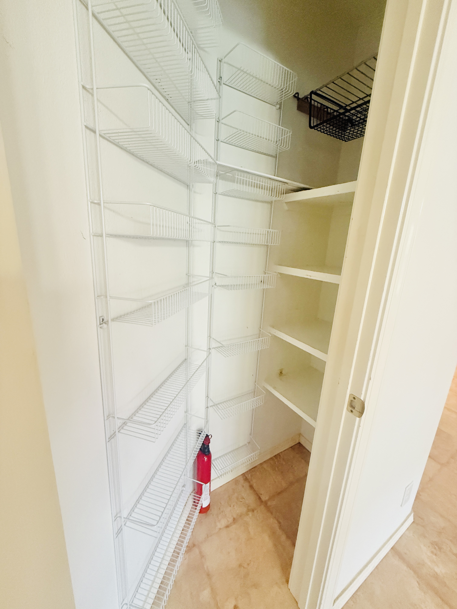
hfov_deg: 85.7
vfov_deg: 102.1
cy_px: 304
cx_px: 228
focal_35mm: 14
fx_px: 246
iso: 640
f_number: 2.2
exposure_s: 1/60
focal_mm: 2.22
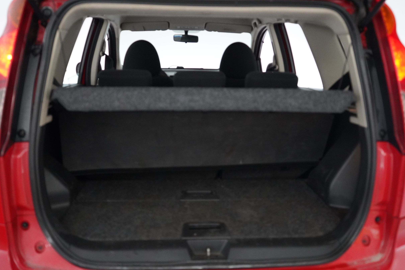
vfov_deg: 41.1
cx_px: 201
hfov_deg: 58.7
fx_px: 360
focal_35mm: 32
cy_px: 136
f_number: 4
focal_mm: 31
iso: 10000
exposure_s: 1/160
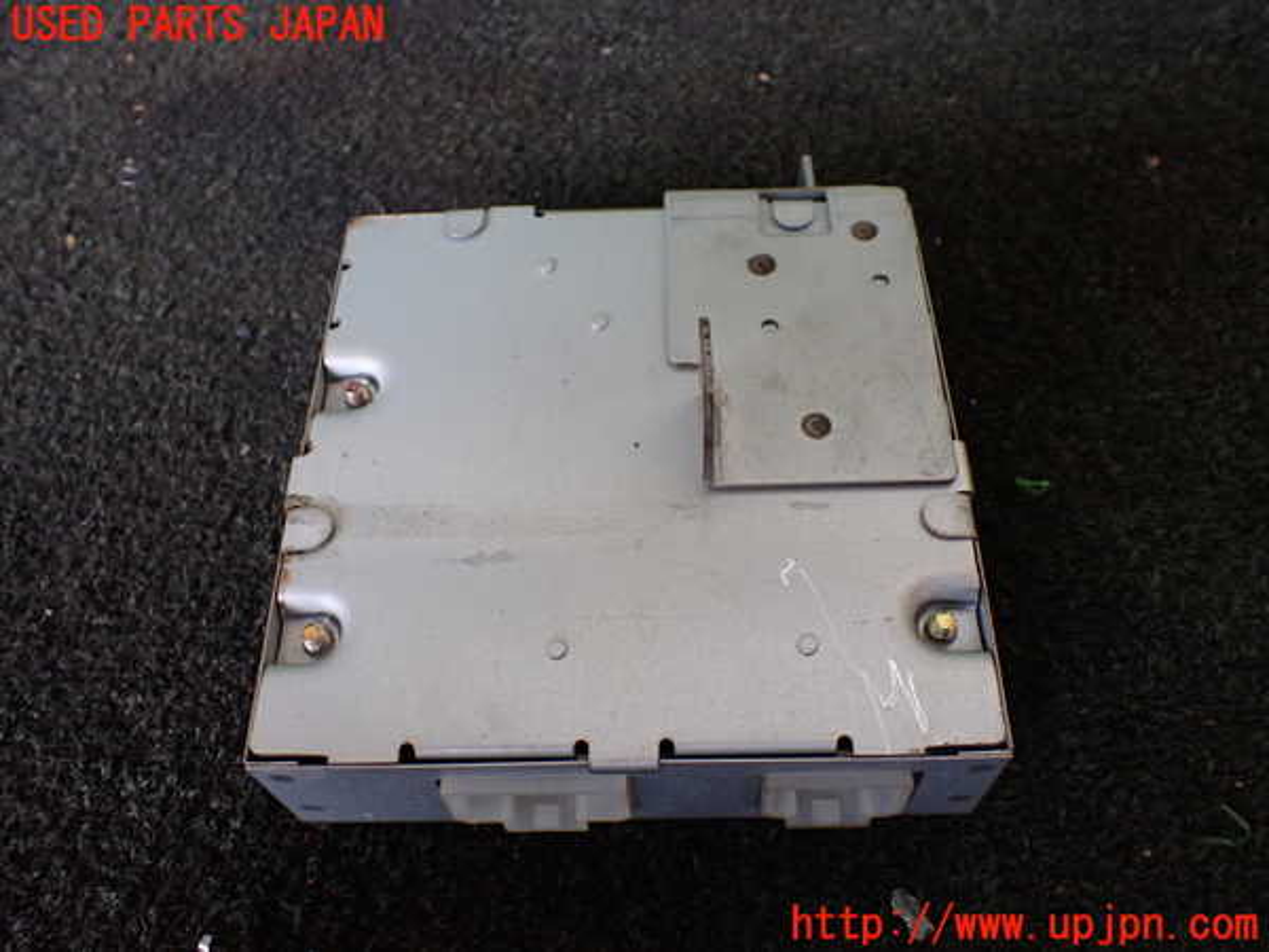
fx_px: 1100
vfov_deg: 46.8
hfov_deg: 60.0
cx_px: 634
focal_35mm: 30
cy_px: 476
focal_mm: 5.4
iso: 320
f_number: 2.3
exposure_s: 1/125
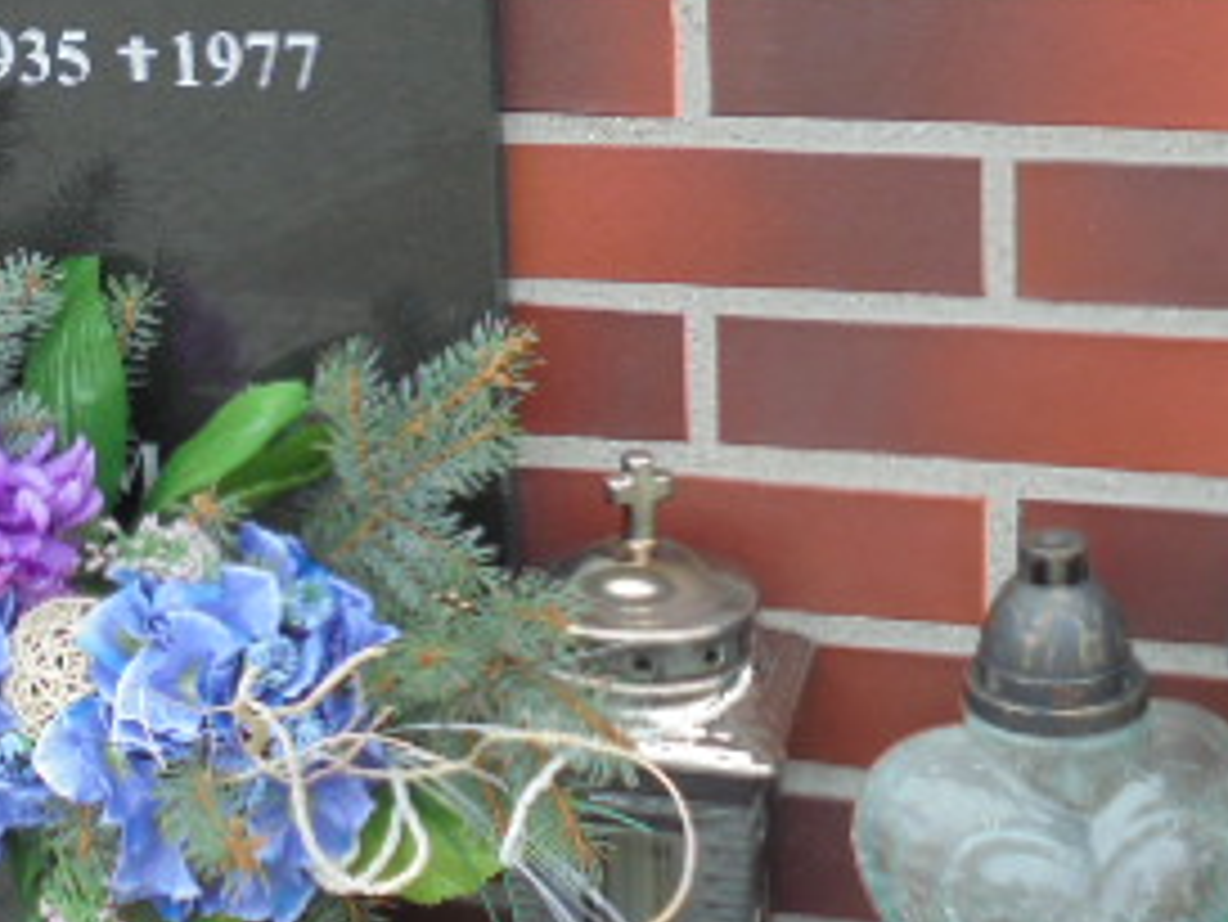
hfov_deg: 21.5
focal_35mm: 89
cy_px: 117
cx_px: 117
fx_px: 3159
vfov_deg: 16.4
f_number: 4.2
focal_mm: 6.9
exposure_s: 1/80
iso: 100
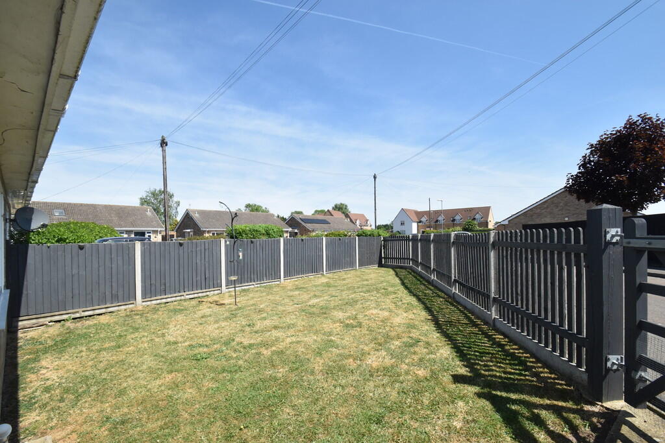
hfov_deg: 100.4
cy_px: 222
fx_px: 277
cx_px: 332
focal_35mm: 15
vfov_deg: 77.3
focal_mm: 10
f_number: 8
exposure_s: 1/800
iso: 400
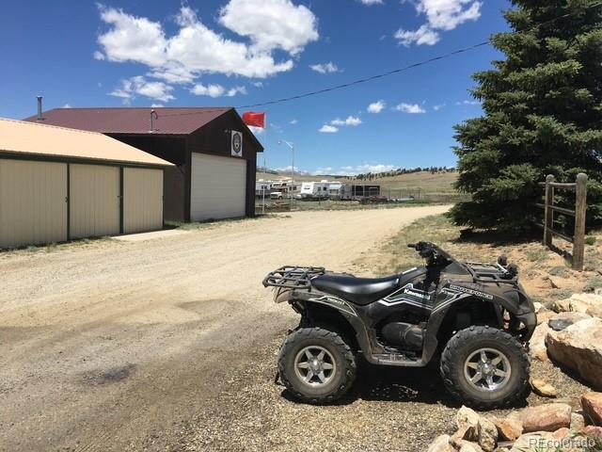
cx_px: 301
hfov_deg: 61.7
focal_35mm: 29
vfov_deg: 48.2
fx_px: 504
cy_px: 226
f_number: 2.2
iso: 25
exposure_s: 1/2079
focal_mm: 4.15
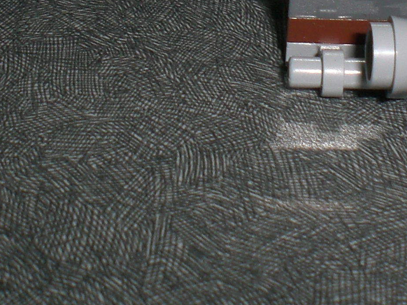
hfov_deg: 17.1
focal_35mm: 115
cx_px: 240
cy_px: -89
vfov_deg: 12.5
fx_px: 1352
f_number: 4.4
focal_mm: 6.3
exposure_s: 1/60
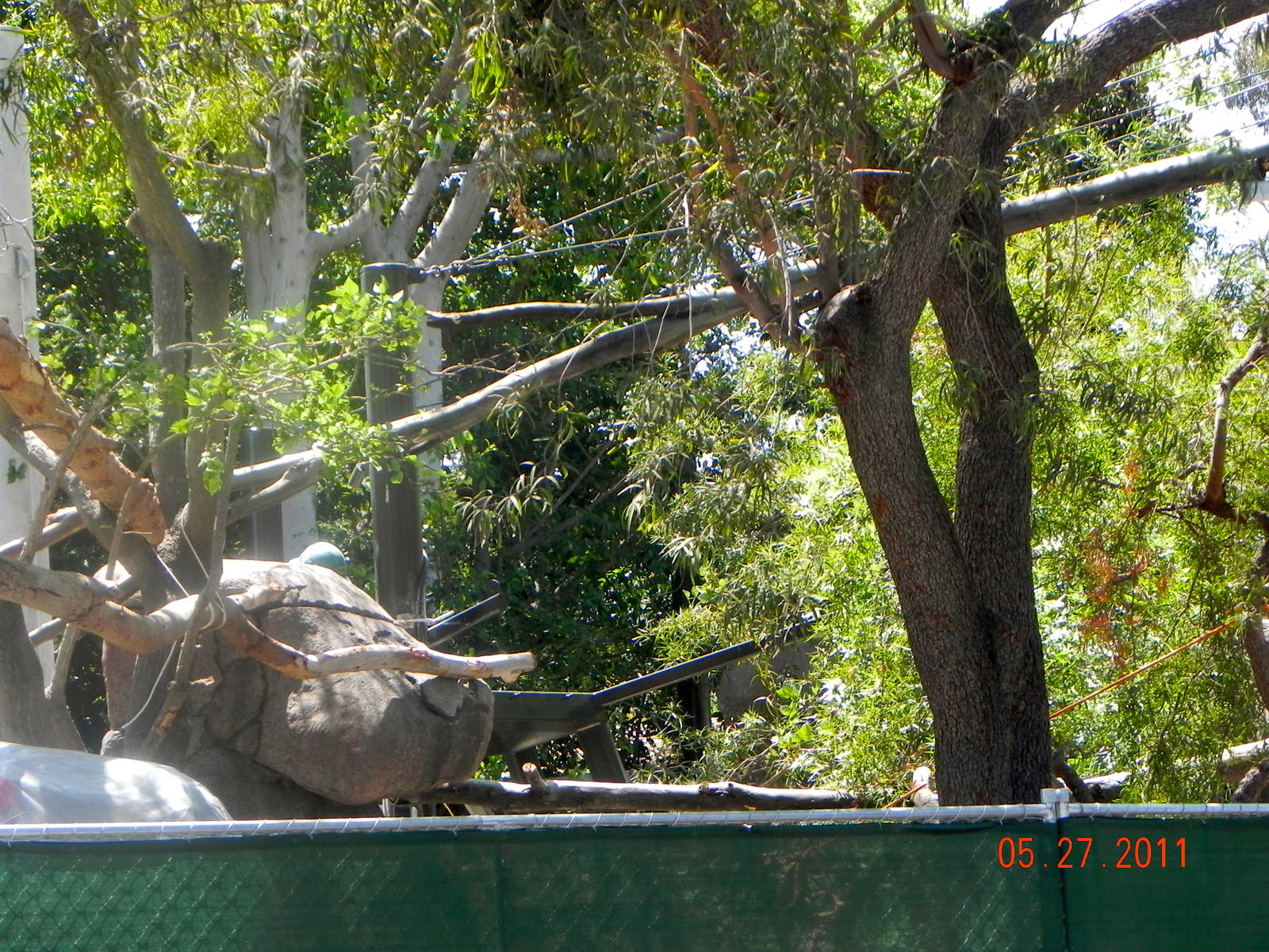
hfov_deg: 15.3
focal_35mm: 129
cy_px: 476
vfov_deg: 11.5
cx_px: 634
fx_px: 4729
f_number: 4.5
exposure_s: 1/162
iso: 160
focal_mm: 23
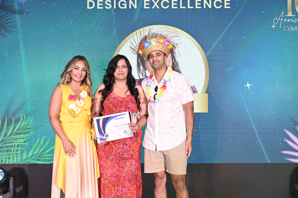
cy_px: 99
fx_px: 414
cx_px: 149
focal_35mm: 50
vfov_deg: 27.0
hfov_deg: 39.6
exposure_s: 1/160
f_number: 4
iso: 800
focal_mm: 50
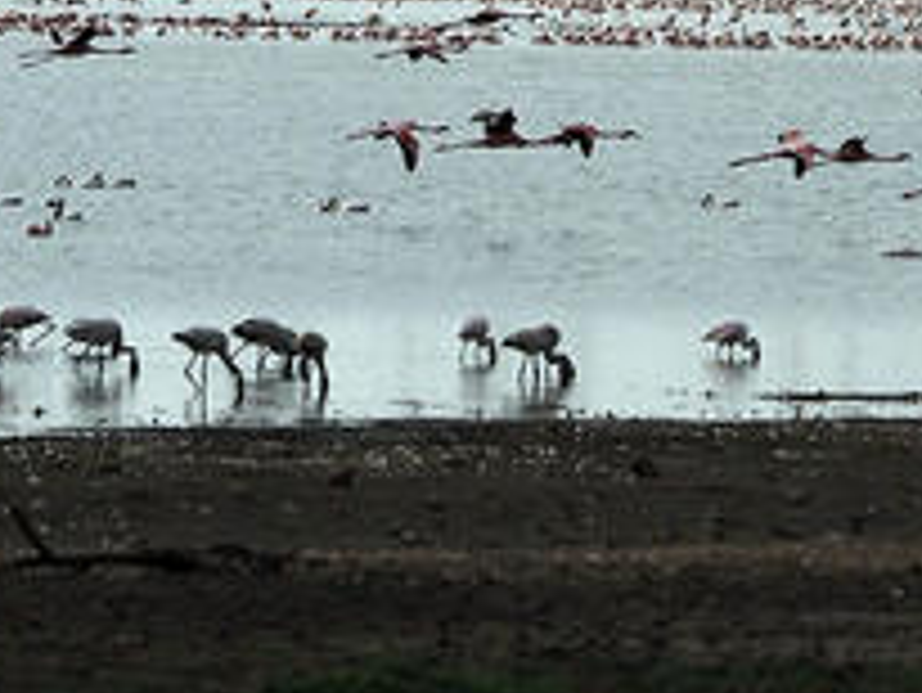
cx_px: 1282
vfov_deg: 1.7
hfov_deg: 2.3
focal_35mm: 879
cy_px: 158
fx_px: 23426
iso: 200
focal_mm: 150
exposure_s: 1/1600
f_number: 7.1
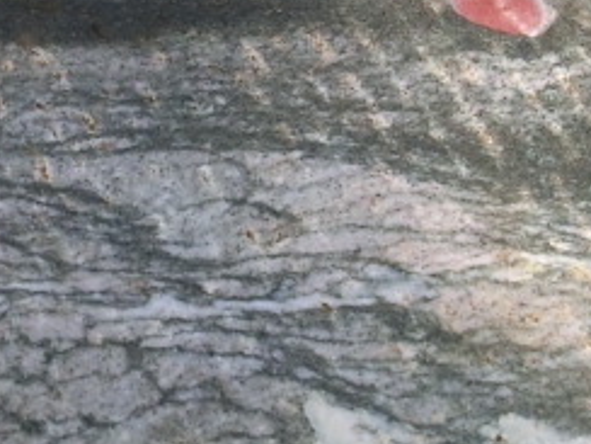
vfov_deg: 15.2
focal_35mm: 97
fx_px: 1656
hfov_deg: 20.2
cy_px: 177
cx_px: 199
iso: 160
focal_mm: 6.61
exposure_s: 1/60
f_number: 3.9
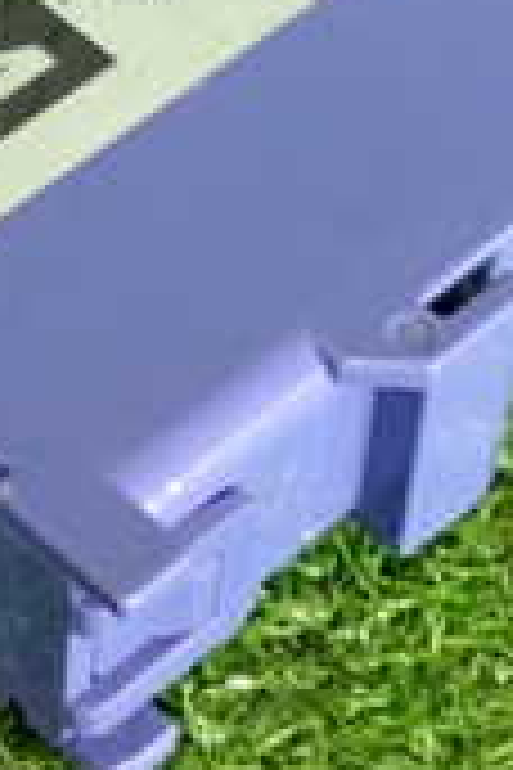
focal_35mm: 172
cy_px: 9
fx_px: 3676
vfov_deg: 11.8
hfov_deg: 8.0
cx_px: 171
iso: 800
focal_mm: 8.4
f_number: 3.1
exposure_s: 1/50
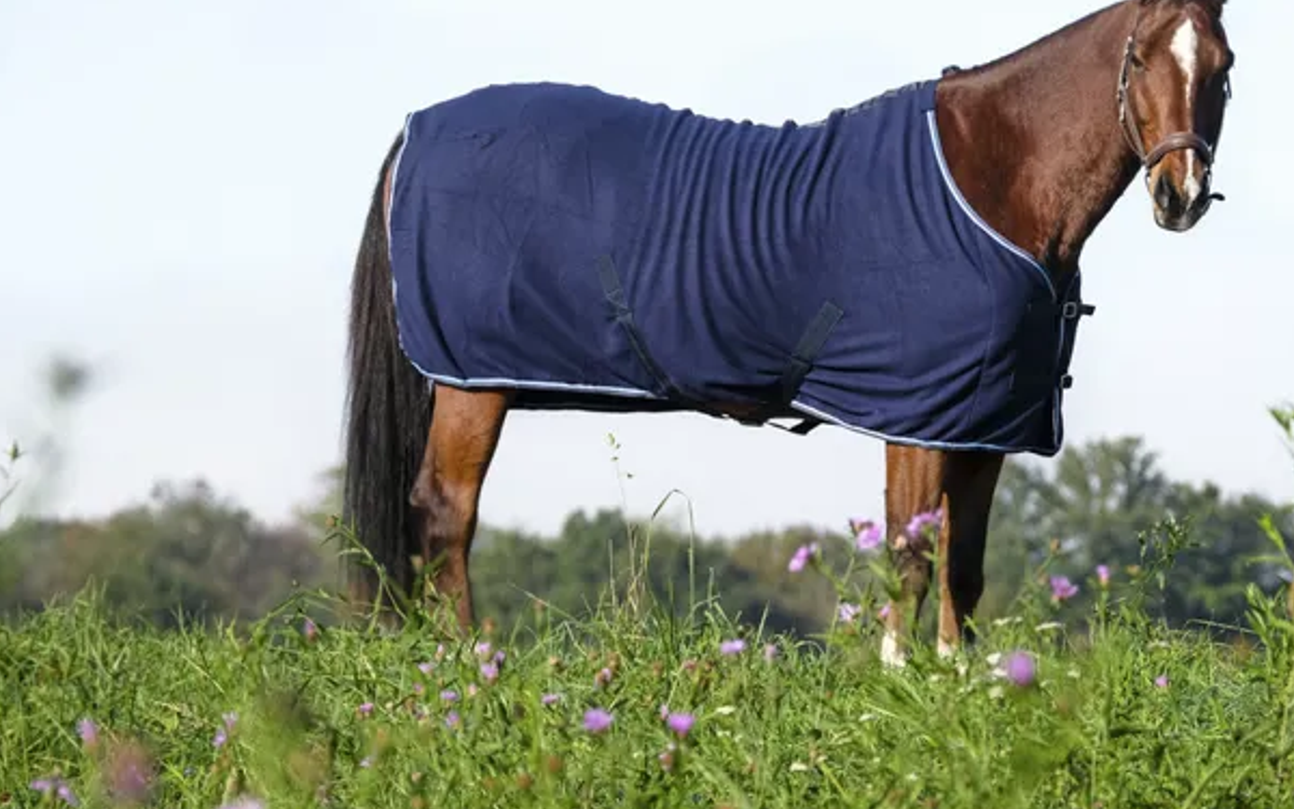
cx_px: 740
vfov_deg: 5.1
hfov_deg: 8.1
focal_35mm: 258
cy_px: 277
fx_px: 9099
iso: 800
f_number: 5.6
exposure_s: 1/2000
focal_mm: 126.8
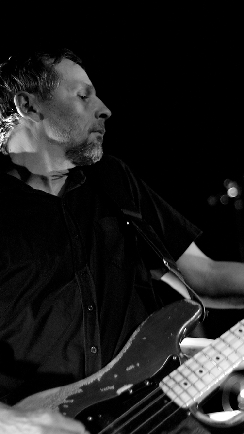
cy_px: 217
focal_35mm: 79
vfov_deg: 26.9
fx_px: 909
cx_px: 124
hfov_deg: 15.3
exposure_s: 1/125
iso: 500
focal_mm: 50
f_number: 1.4
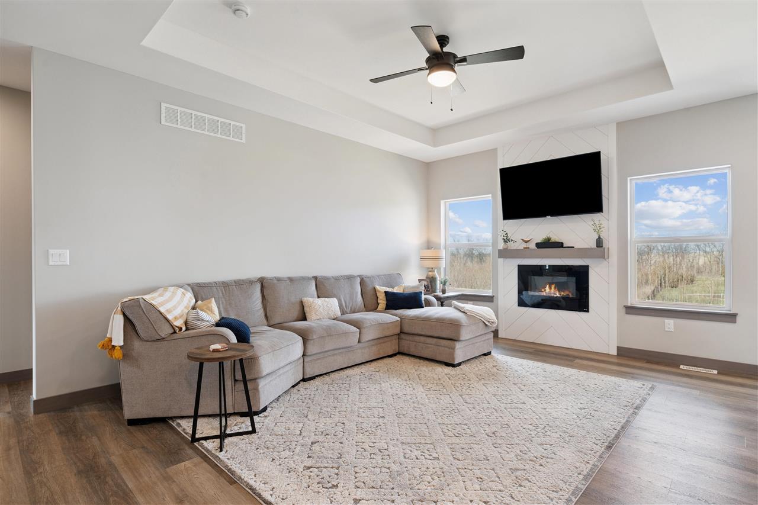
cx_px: 379
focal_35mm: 18
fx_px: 379
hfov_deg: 90.0
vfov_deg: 67.4
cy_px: 252
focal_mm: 18
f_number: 8
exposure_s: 1/20
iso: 400
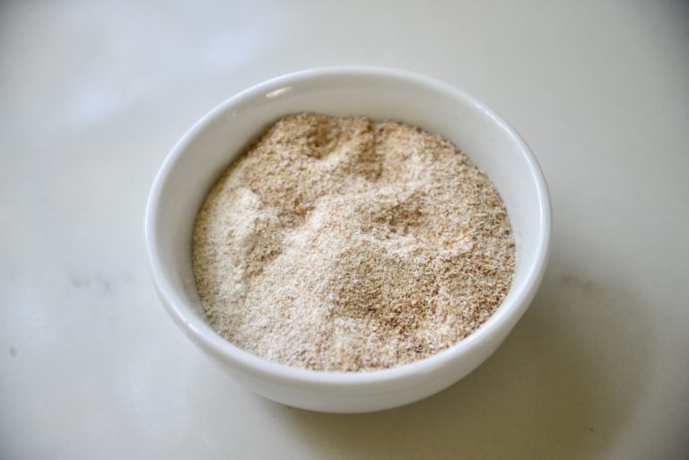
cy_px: 230
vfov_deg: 17.1
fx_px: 1532
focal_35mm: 80
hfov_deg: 25.3
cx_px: 344
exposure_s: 1/320
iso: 2000
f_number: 4.5
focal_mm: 80
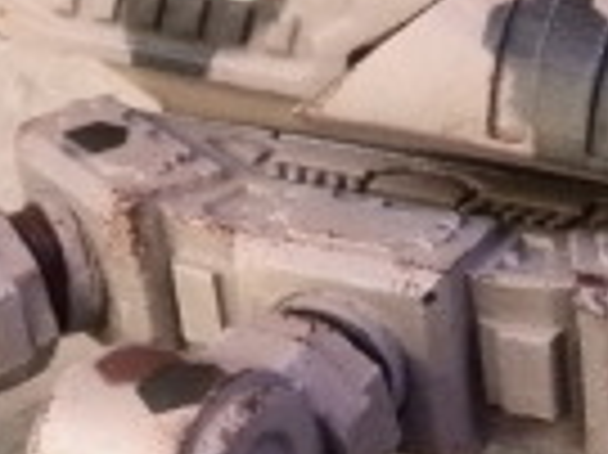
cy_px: 220
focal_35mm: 111
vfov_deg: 13.3
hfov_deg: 17.4
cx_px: 572
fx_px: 1948
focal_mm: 5
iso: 400
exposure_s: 1/100
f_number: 3.1
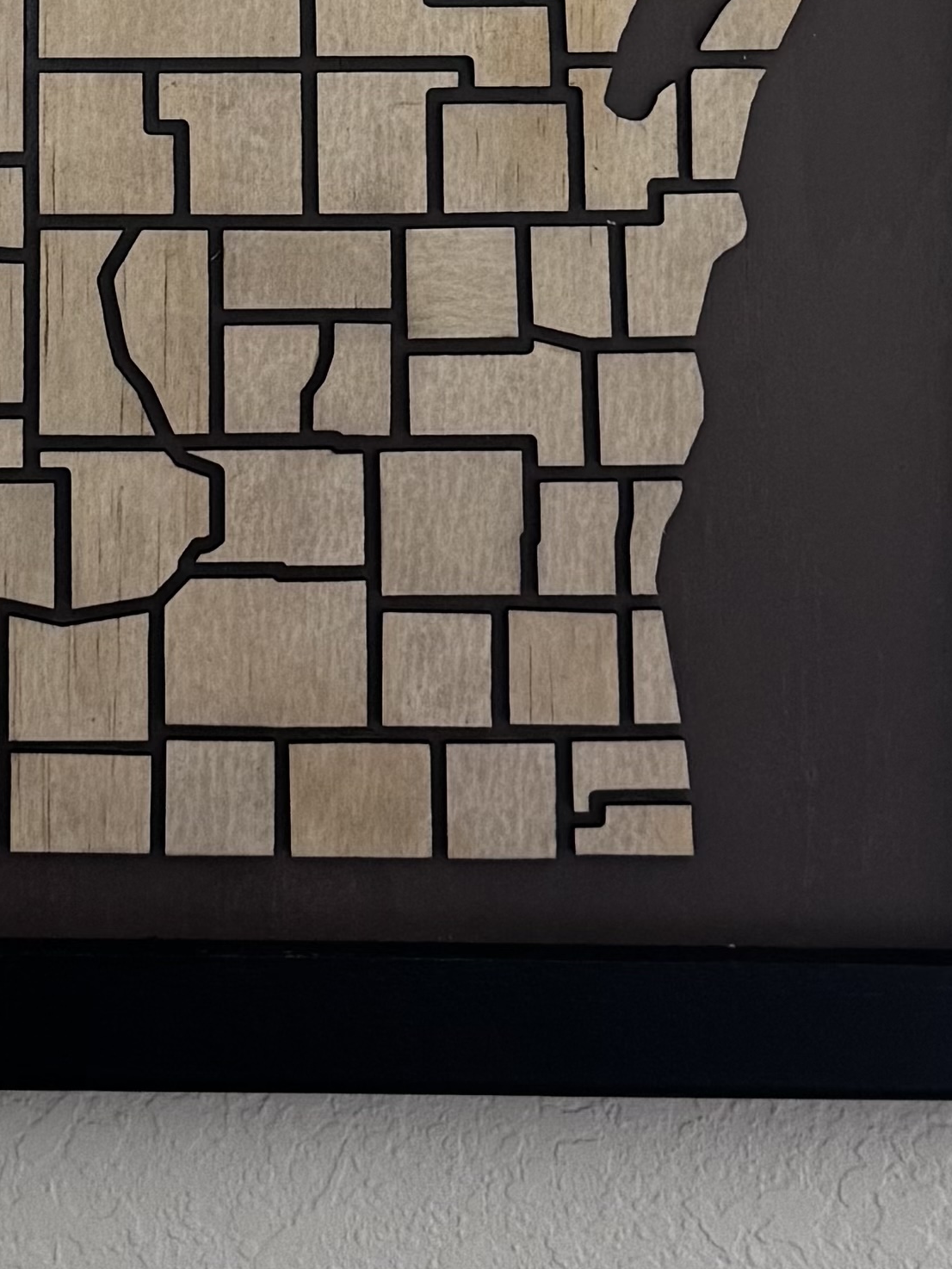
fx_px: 2859
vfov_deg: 23.9
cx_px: 131
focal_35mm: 78
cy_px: -14
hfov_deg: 18.6
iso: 320
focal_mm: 6.76
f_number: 1.78
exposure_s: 1/60
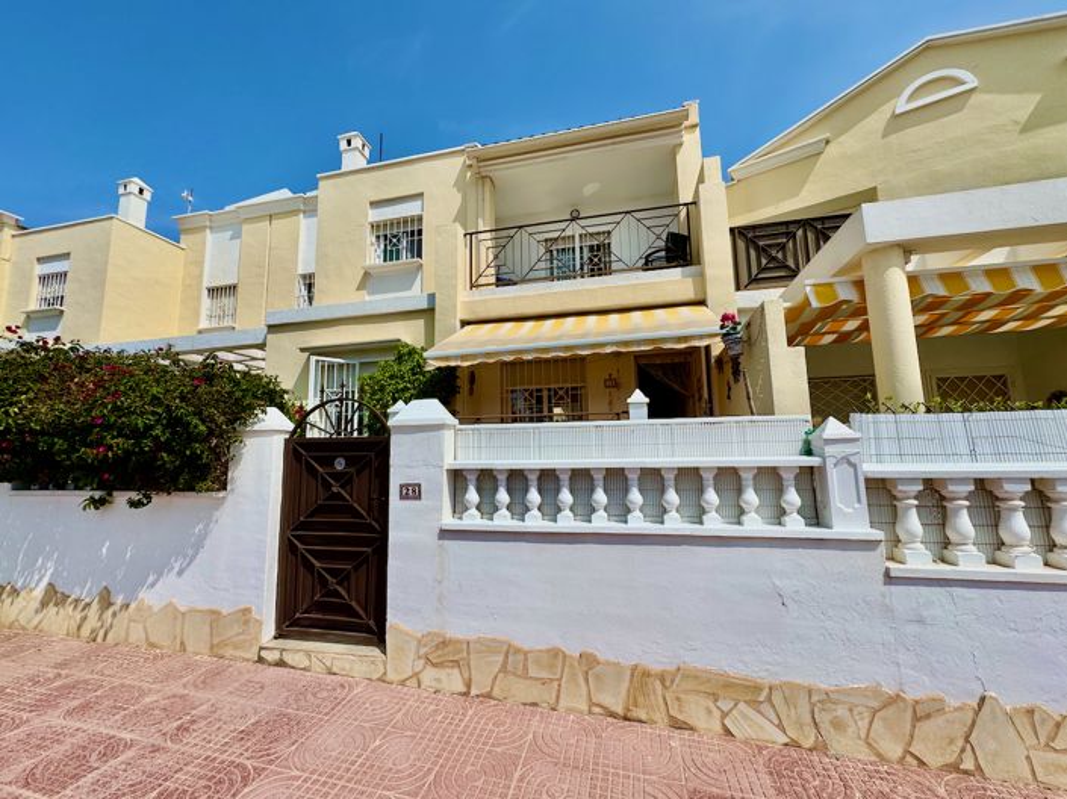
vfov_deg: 85.6
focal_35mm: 14
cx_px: 534
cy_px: 400
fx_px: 431
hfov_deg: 102.1
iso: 32
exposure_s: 1/3906
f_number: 2.2
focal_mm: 2.22
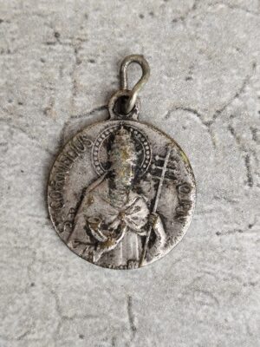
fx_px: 931
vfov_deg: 21.1
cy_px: 174
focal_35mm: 93
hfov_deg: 15.9
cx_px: 130
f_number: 1.65
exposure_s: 1/100
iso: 200
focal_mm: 6.19
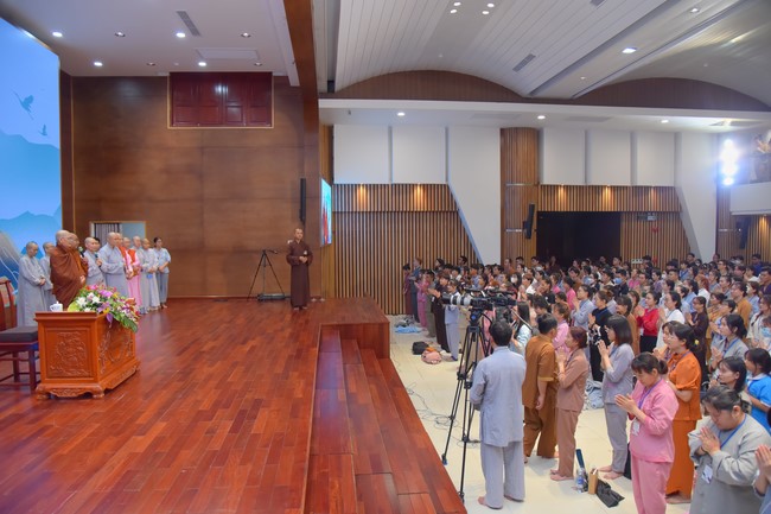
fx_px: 514
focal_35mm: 24
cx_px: 386
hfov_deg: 73.8
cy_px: 257
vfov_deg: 53.1
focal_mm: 24
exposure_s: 1/200
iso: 1600
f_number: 5
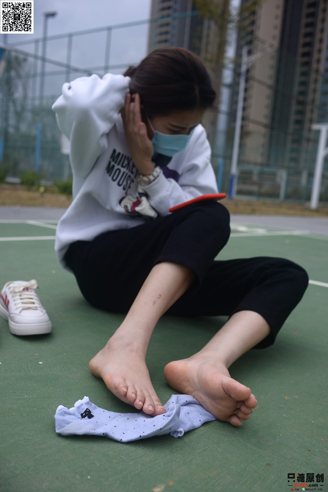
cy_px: 246
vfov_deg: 54.4
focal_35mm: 35
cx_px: 164
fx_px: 478
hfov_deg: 37.9
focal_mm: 35
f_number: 5.6
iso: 125
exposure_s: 1/800
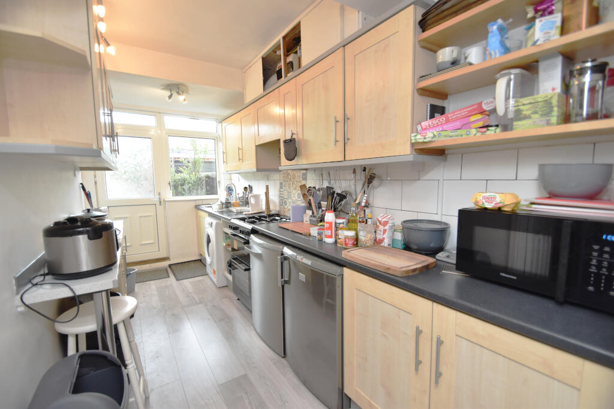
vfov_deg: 77.3
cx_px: 307
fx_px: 256
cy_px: 204
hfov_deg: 100.4
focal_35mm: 15
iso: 800
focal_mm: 10
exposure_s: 1/125
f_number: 3.5
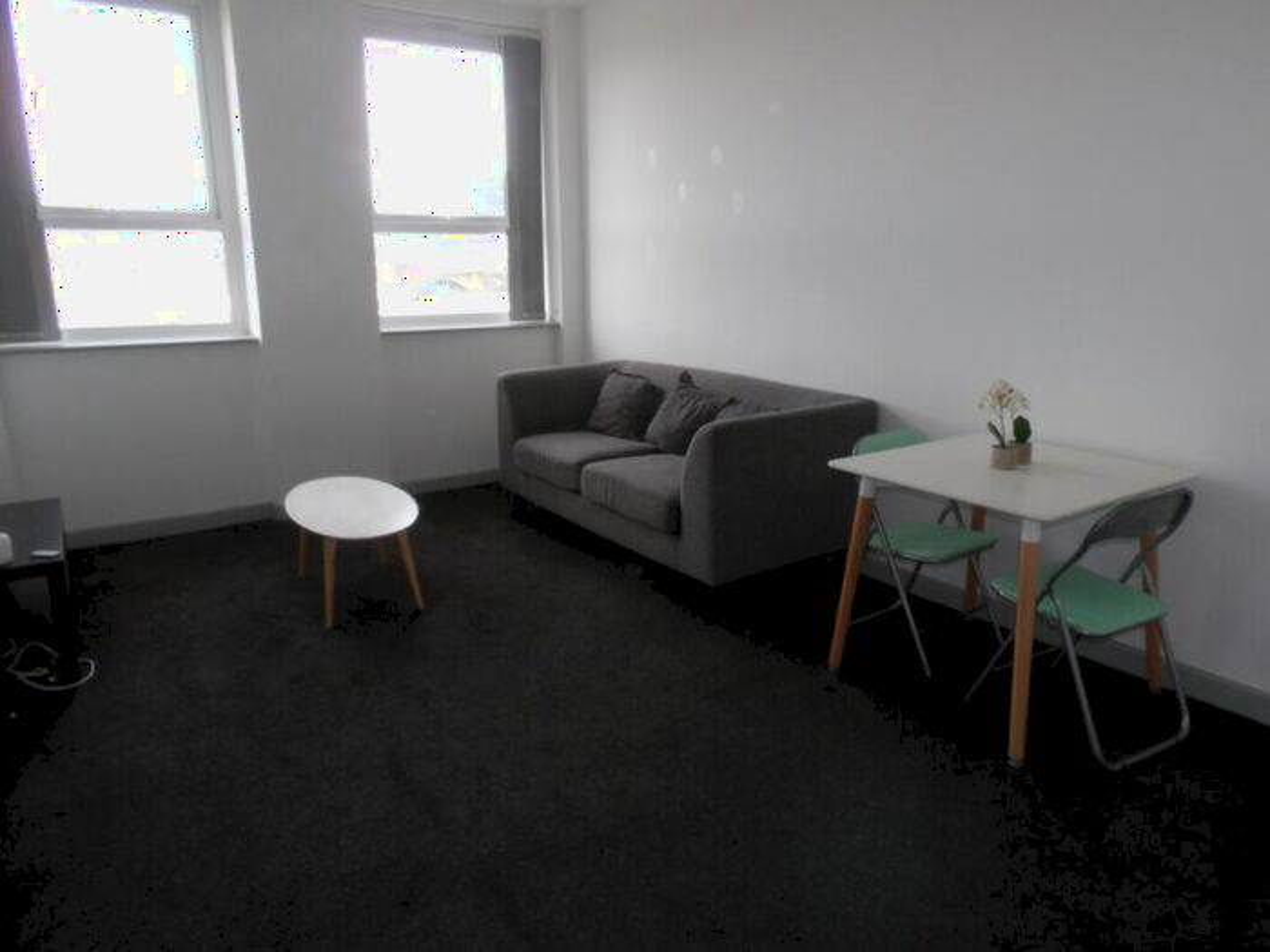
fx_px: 881
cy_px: 476
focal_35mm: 24
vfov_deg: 56.8
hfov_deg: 71.6
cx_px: 635
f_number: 4.1
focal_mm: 4.3
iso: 200
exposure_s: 1/15
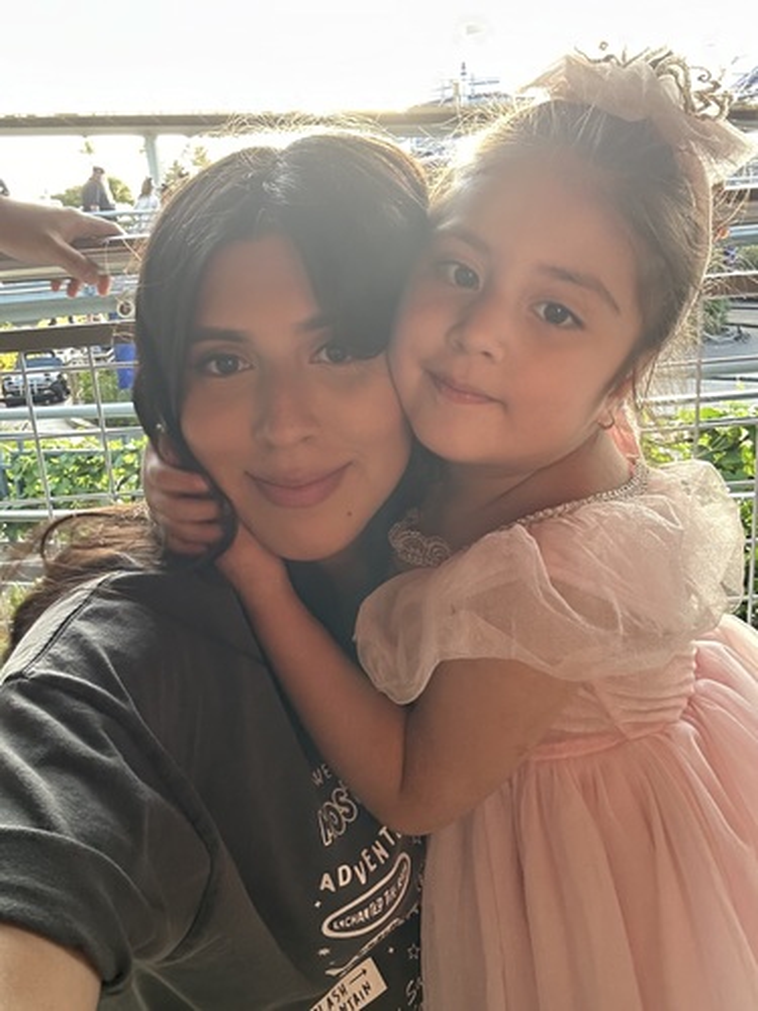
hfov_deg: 46.8
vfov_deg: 60.0
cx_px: 379
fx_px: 876
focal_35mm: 30
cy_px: 506
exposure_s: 1/67
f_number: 1.9
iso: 80
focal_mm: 2.69
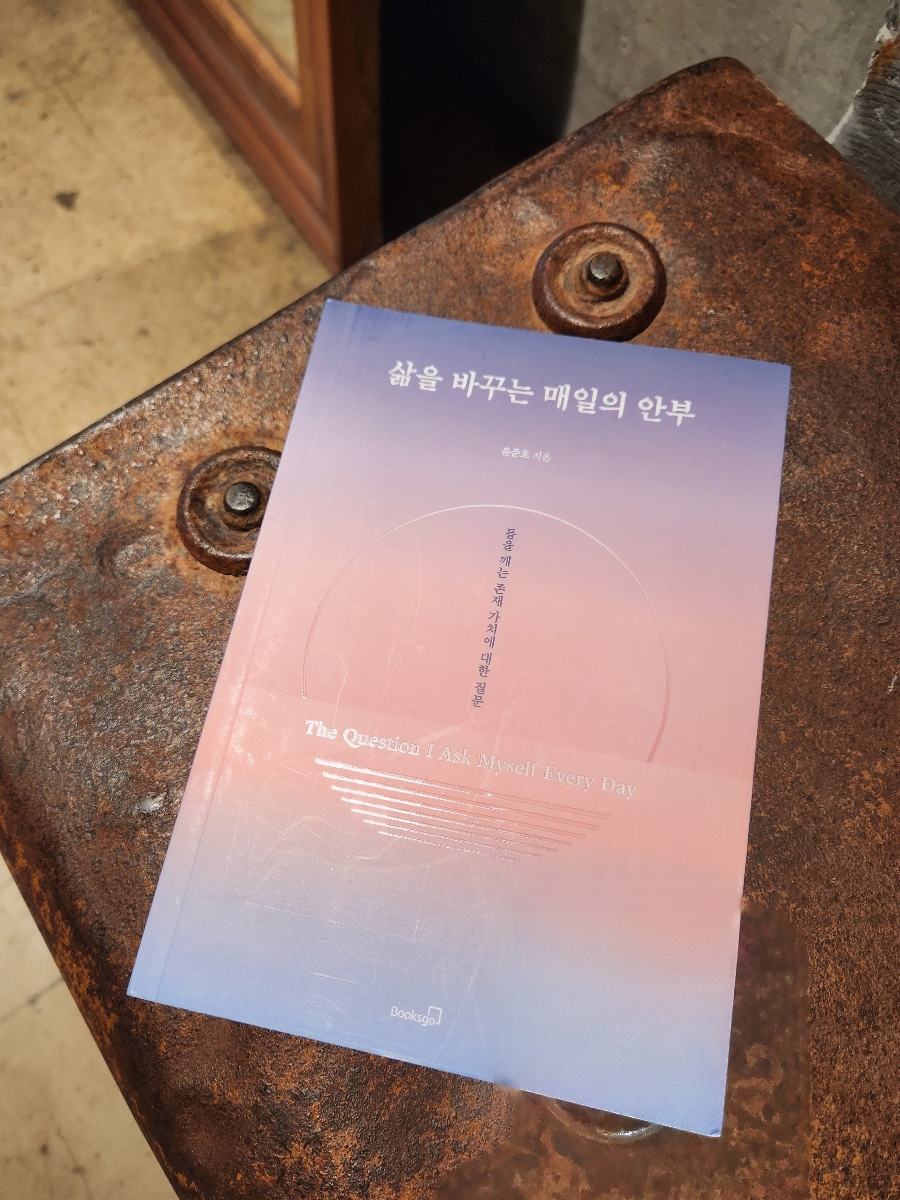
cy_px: 622
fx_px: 832
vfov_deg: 71.6
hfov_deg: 56.8
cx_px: 448
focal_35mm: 24
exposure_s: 1/120
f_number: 1.8
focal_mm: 5.4
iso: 160
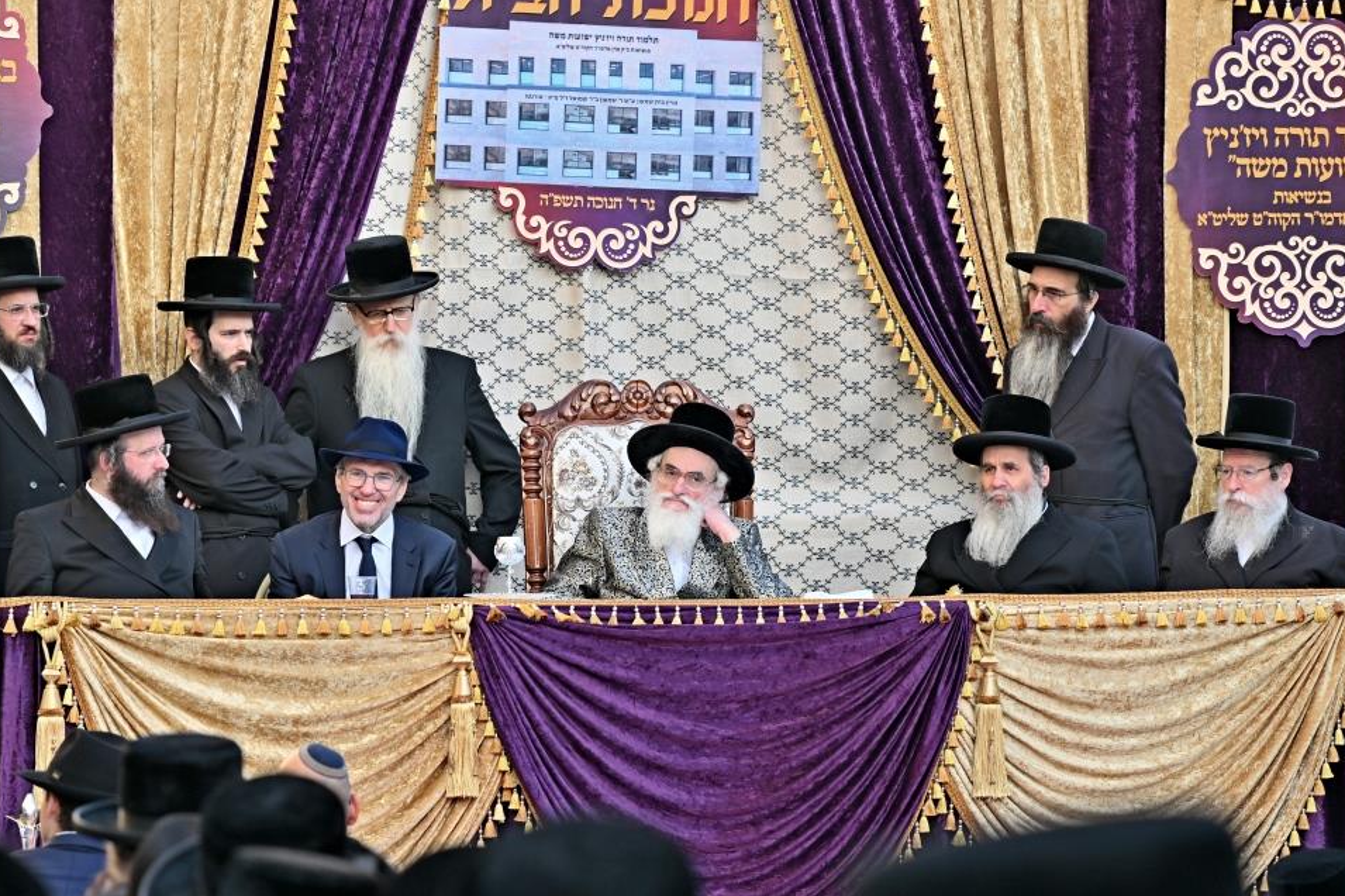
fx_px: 7208
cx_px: 661
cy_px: 478
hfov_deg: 10.7
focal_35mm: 193
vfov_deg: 7.1
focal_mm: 120
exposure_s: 1/200
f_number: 4
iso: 80
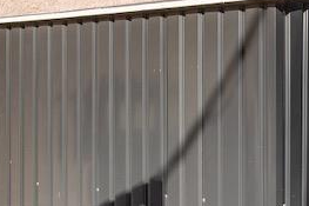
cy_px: 148
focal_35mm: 73
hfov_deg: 23.4
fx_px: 626
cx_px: 436
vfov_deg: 18.6
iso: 200
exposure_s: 1/320
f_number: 5.6
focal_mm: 10
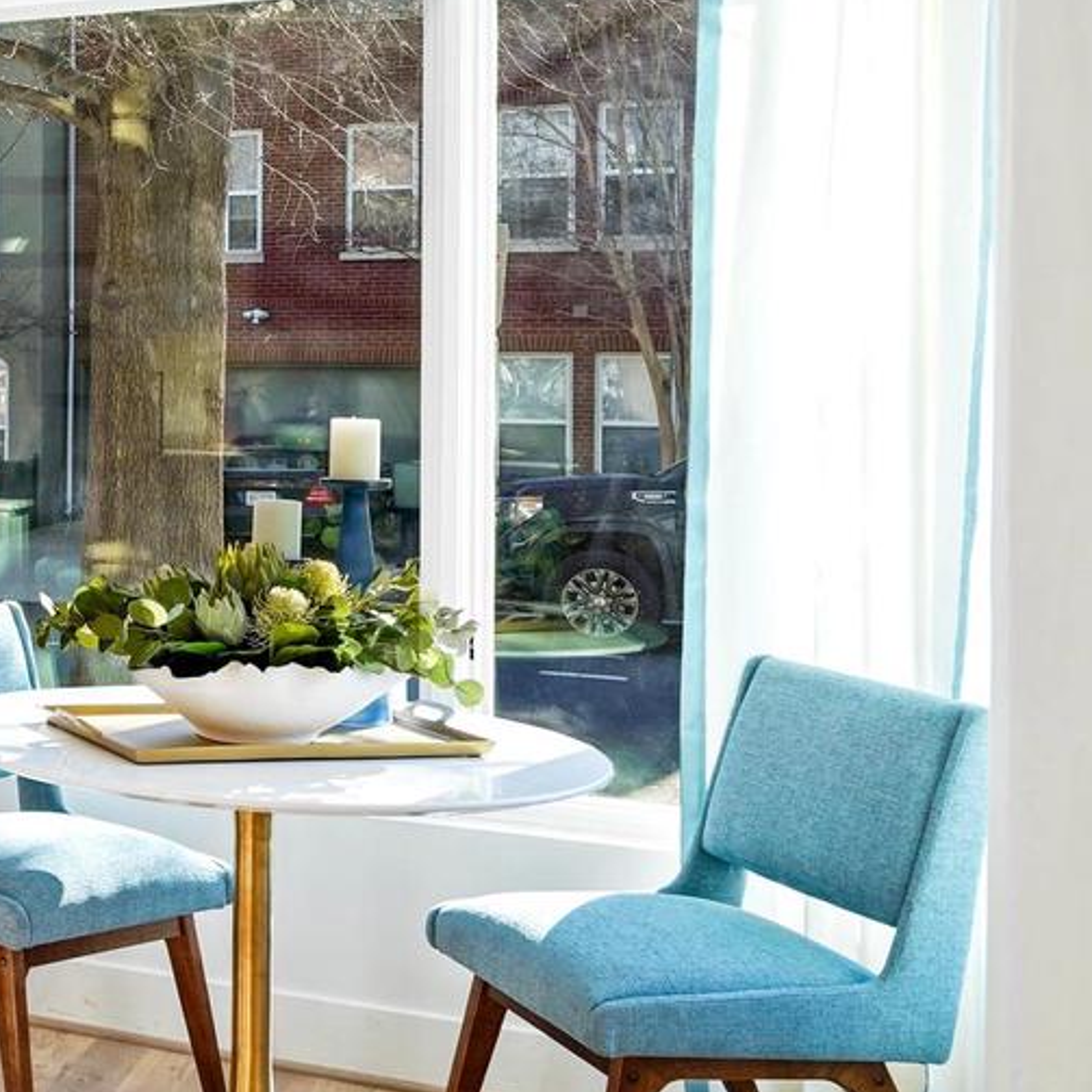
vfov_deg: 30.5
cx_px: -402
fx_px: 1999
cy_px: 439
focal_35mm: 56
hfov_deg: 25.4
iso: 320
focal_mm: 23
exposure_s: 1/20
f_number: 8
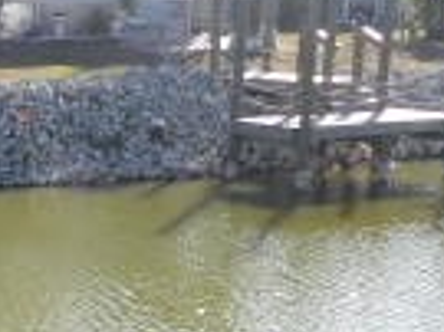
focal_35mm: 114
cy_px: 477
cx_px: -33
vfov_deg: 12.4
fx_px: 1461
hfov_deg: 16.8
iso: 100
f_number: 3.2
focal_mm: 4.3
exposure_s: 1/422
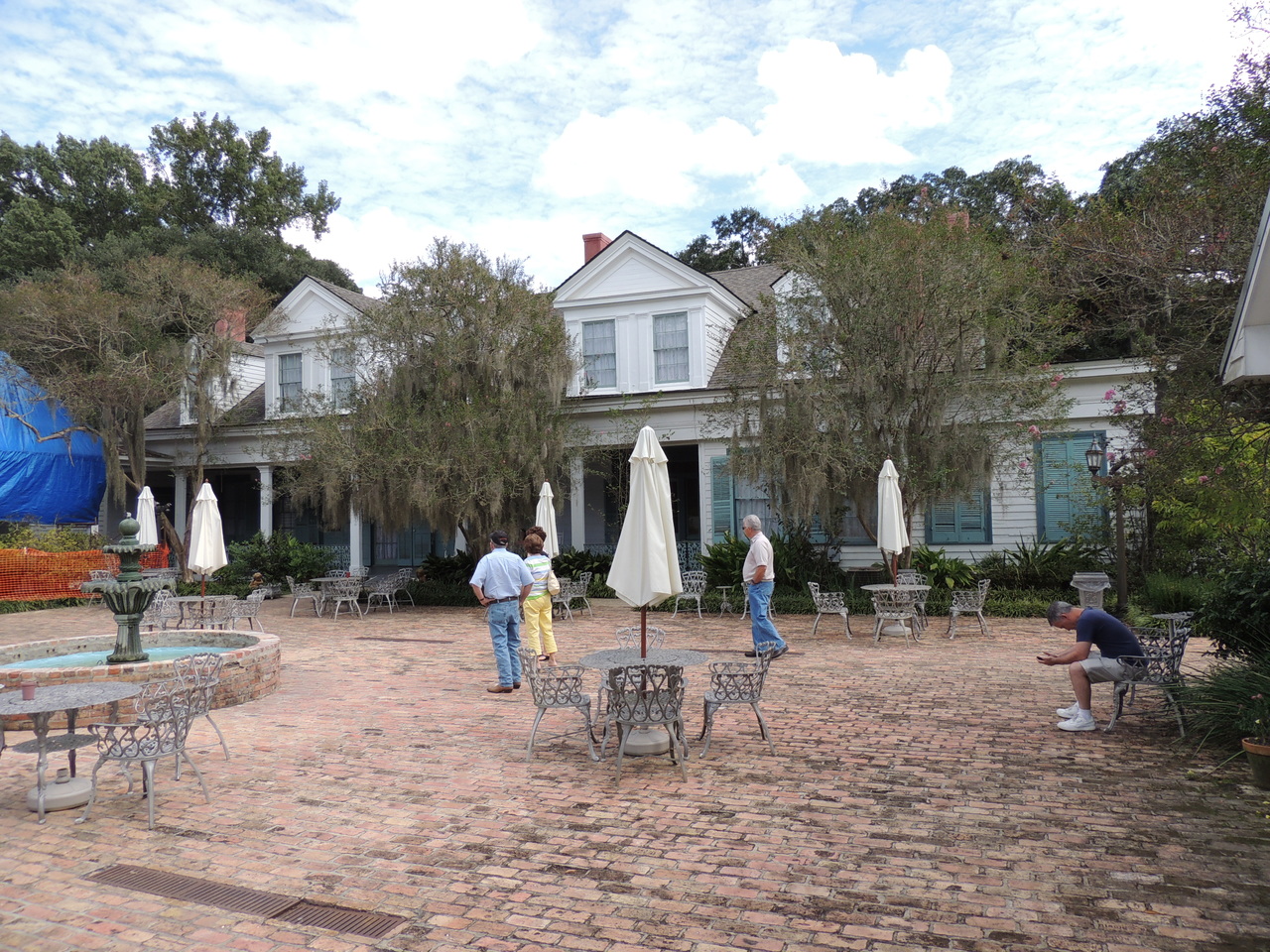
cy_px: 476
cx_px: 635
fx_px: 881
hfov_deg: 71.6
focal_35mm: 24
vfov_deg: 56.8
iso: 100
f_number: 3
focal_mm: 4.3
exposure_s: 1/500
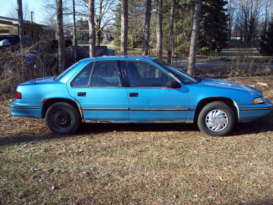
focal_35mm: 38
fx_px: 300
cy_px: 102
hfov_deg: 49.0
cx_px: 136
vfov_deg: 37.7
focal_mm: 8
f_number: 2.8
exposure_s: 1/700
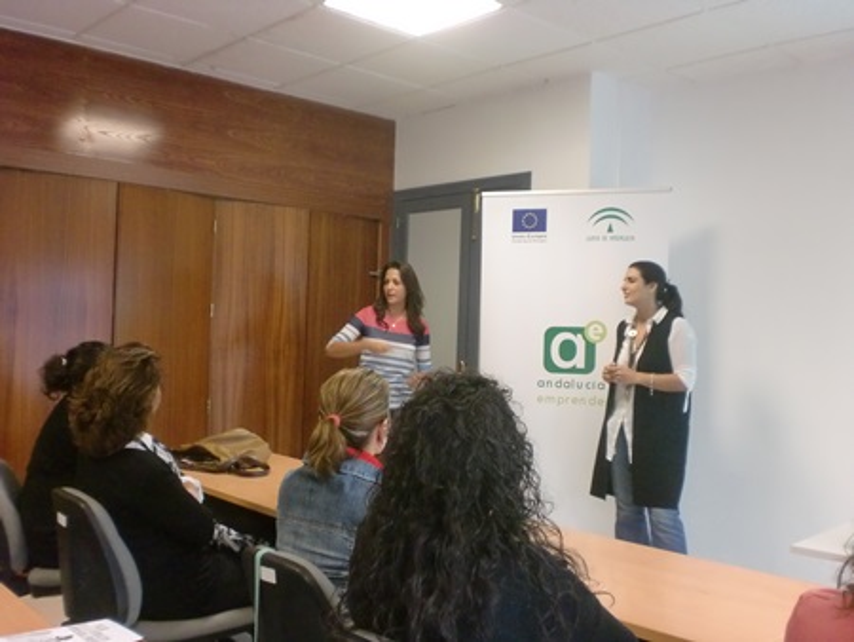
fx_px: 864
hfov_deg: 52.6
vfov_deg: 40.7
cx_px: 427
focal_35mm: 35
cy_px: 321
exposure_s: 1/50
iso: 400
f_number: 3.1
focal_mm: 6.3
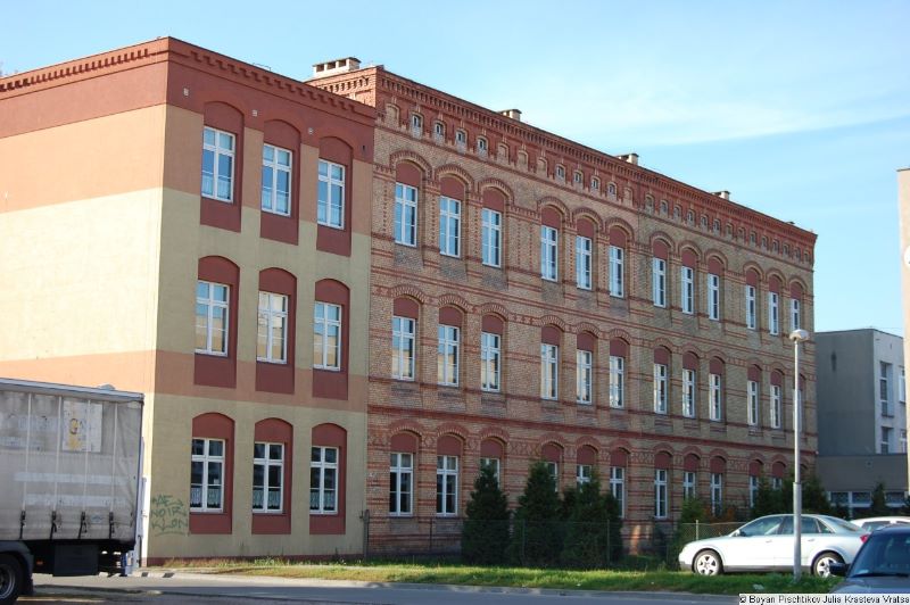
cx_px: 455
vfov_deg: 22.6
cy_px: 302
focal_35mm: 60
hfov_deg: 33.4
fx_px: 1515
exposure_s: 1/200
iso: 200
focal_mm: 40
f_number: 7.1
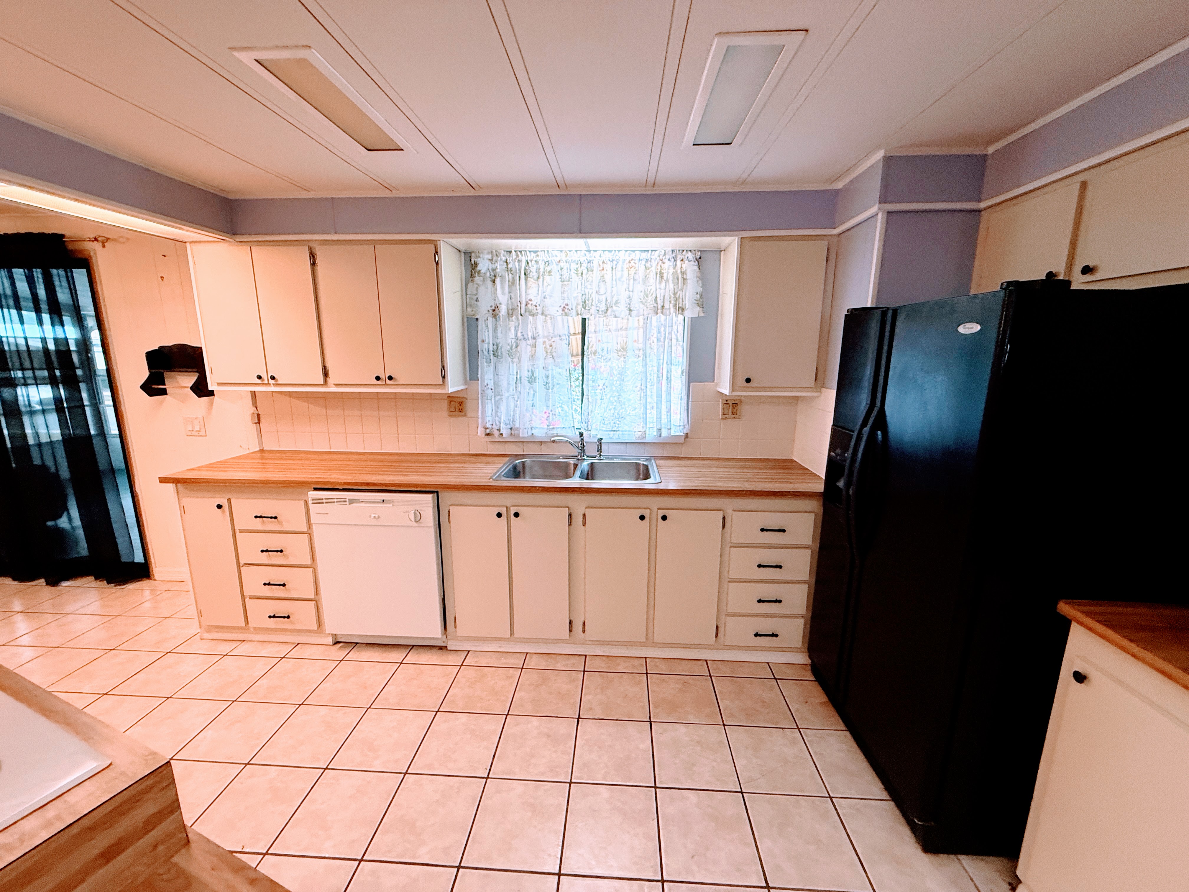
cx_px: 594
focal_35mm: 14
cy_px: 446
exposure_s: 1/60
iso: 320
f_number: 2.2
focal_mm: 2.22
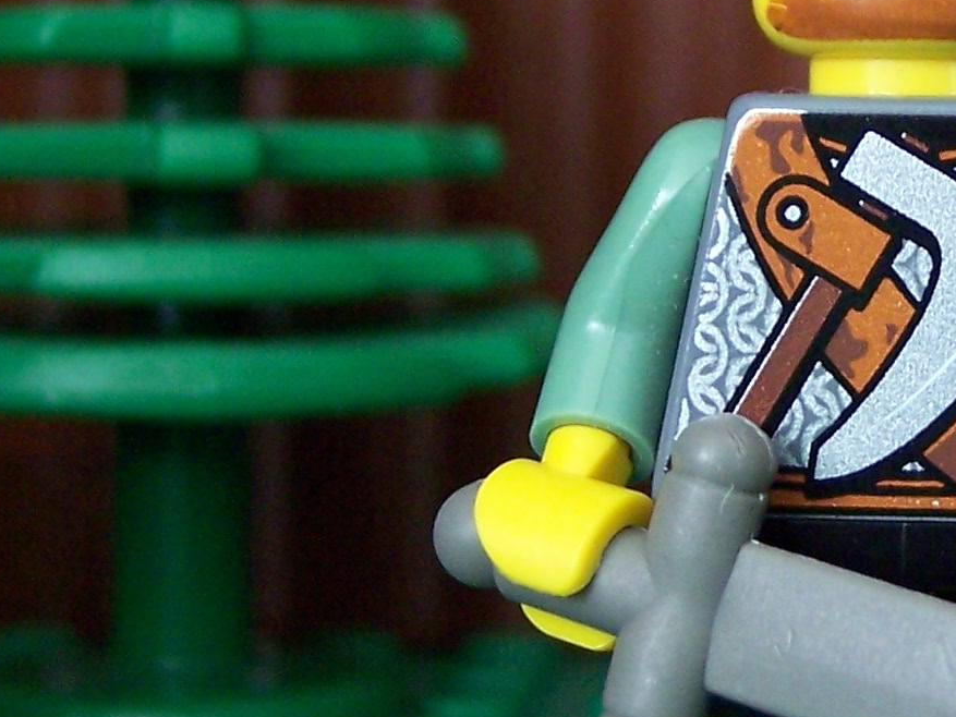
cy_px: 78
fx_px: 3508
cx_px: 917
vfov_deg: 11.6
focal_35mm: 127
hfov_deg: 15.3
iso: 200
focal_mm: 8
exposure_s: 1/8
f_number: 3.4
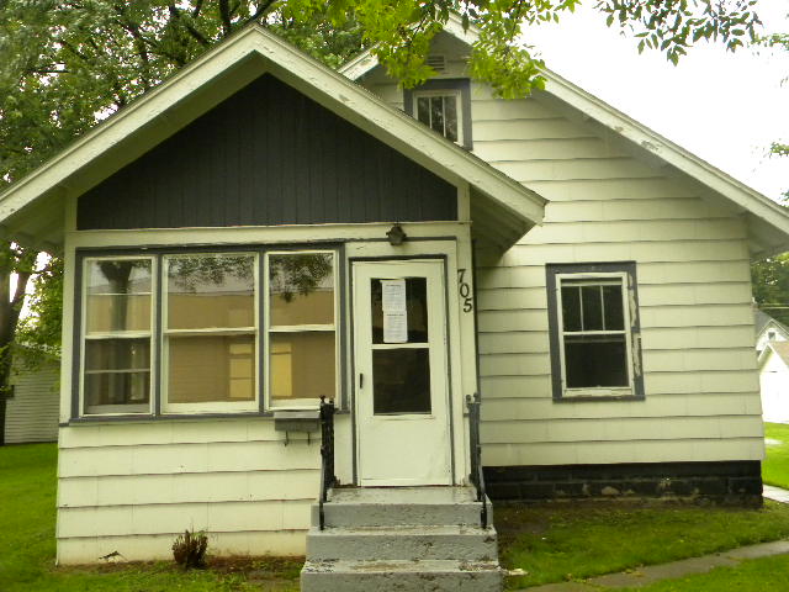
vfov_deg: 39.7
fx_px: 821
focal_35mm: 36
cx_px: 394
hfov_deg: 51.4
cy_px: 296
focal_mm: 6.4
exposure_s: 1/24
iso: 400
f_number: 3.7
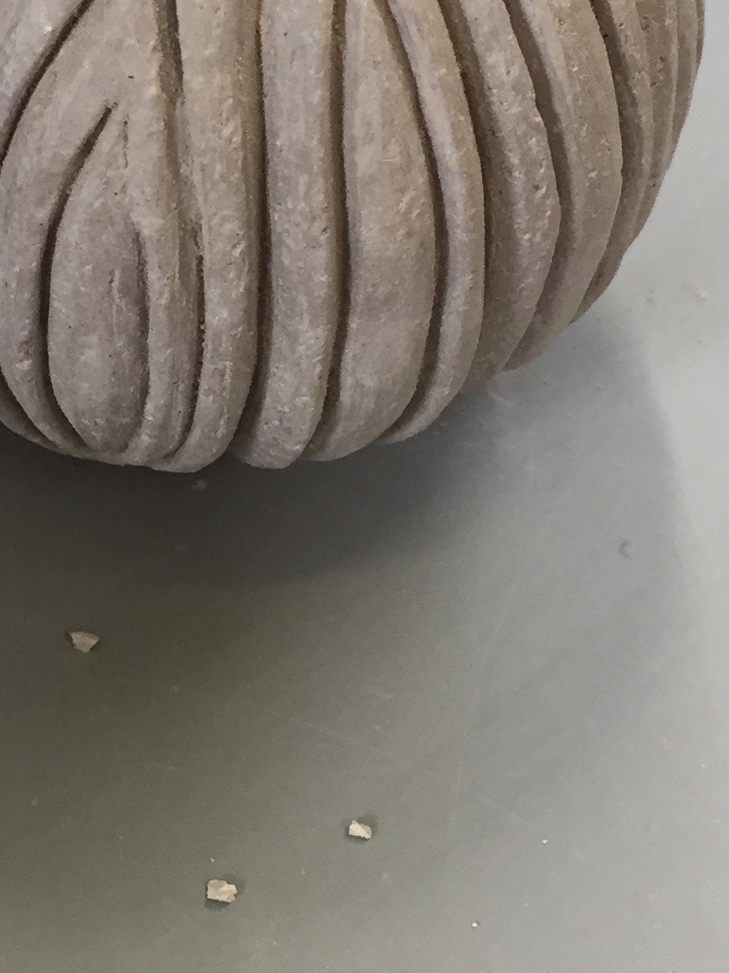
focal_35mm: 84
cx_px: 192
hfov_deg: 17.5
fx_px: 2359
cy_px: 396
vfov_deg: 23.3
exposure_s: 1/30
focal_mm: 4.15
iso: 32
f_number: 2.2
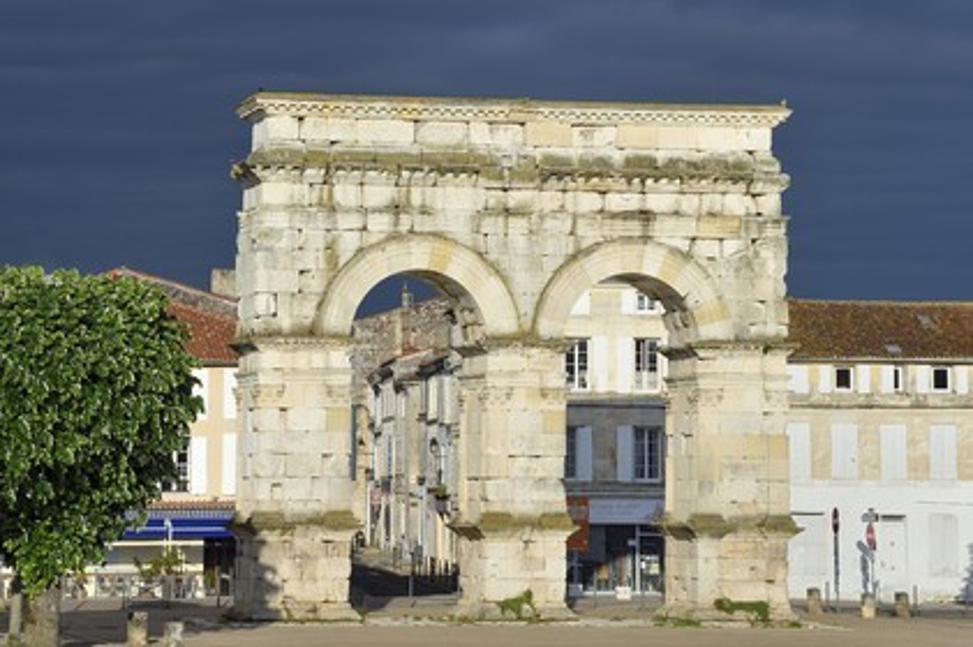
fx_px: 4186
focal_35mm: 155
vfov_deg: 8.8
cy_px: 324
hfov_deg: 13.3
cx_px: 486
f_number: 13
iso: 200
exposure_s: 1/320
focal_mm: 155
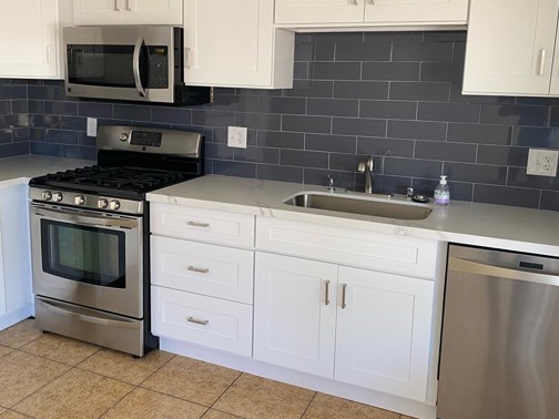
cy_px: 180
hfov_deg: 55.3
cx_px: 266
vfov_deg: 42.8
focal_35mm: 33
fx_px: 533
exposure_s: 1/78
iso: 125
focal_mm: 4.25
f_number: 1.8
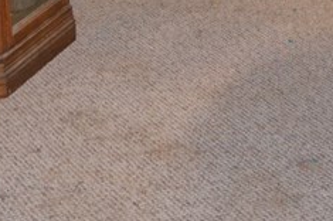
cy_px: -220
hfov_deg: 13.2
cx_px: 345
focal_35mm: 153
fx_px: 1413
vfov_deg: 8.5
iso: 2500
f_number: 4
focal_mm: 22
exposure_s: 1/60
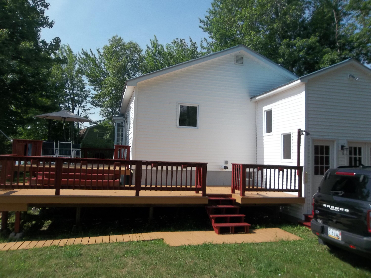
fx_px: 289
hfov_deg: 65.3
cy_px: 139
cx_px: 186
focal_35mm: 27
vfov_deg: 51.4
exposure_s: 1/200
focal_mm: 4.9
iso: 80
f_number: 8.9
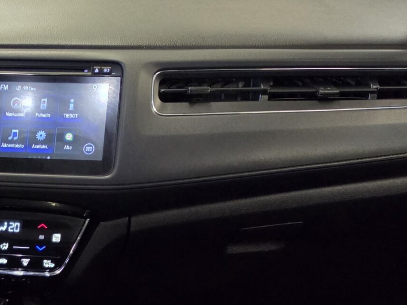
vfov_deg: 19.7
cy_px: 387
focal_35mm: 69
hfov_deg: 25.9
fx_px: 811
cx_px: -51
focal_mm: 6.5
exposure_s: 1/100
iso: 1250
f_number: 1.4
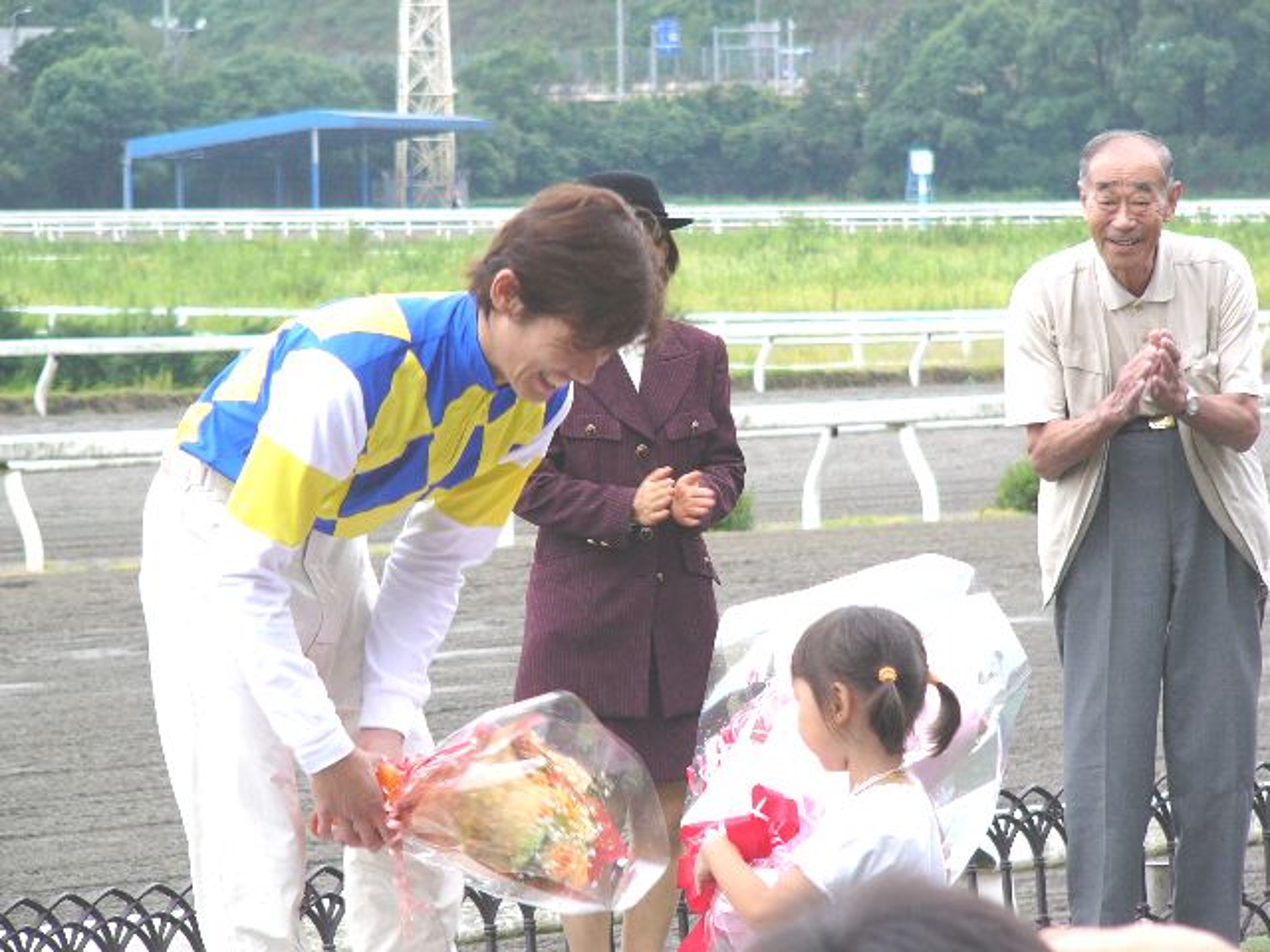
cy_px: 476
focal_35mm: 190
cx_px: 635
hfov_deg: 10.4
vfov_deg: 7.8
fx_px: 6971
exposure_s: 1/60
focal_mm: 31.6
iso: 50
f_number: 2.8
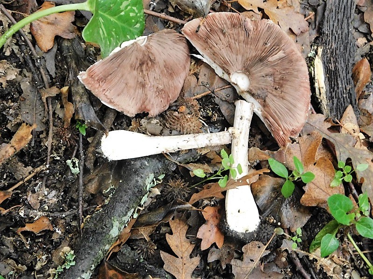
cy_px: 140
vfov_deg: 28.6
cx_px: 186
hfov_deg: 37.5
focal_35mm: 51
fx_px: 550
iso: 800
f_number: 3.8
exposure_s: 1/6
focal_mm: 9
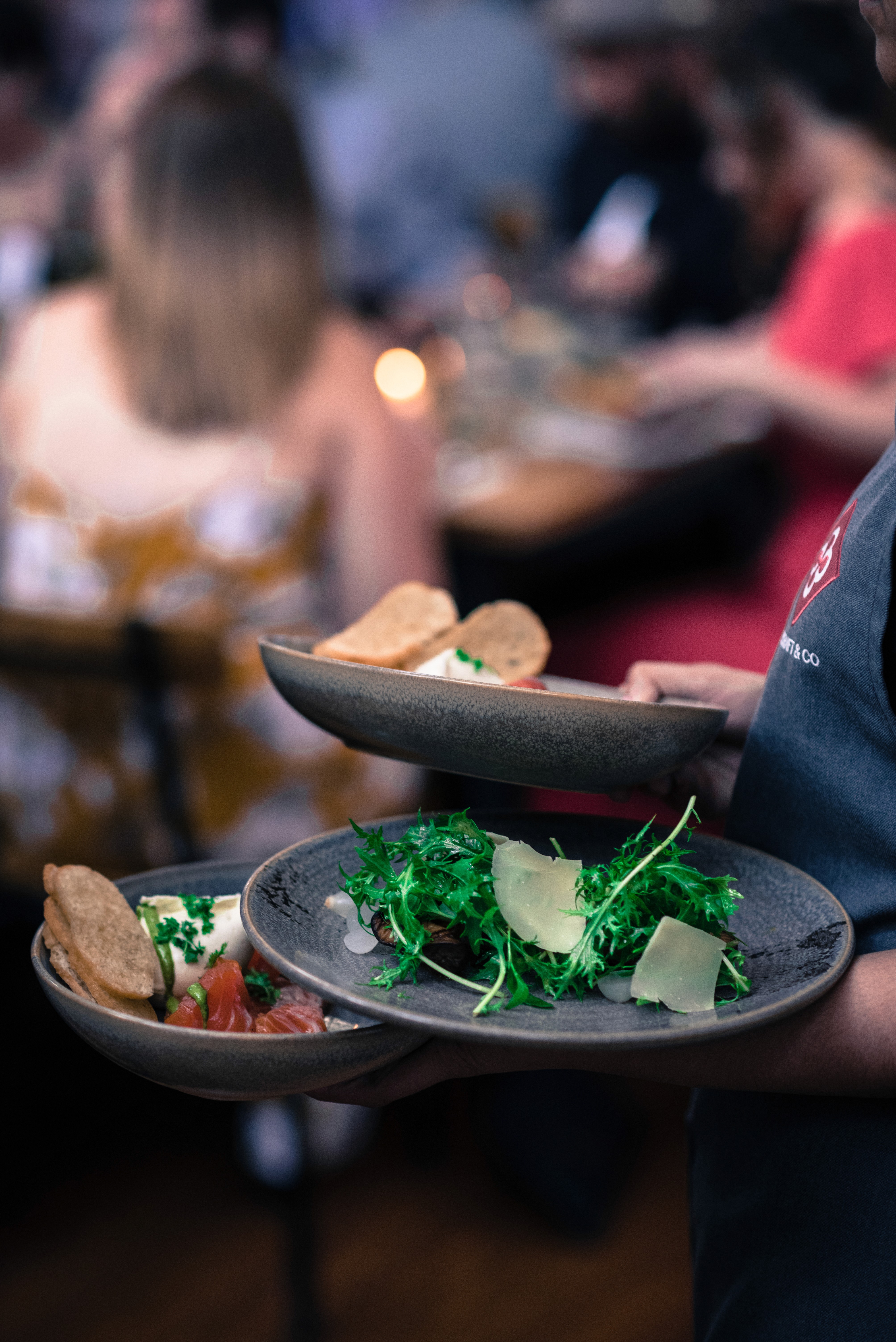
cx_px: 448
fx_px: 3170
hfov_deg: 16.1
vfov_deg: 23.9
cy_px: 671
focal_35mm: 85
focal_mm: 85
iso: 1000
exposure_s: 1/320
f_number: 2.5
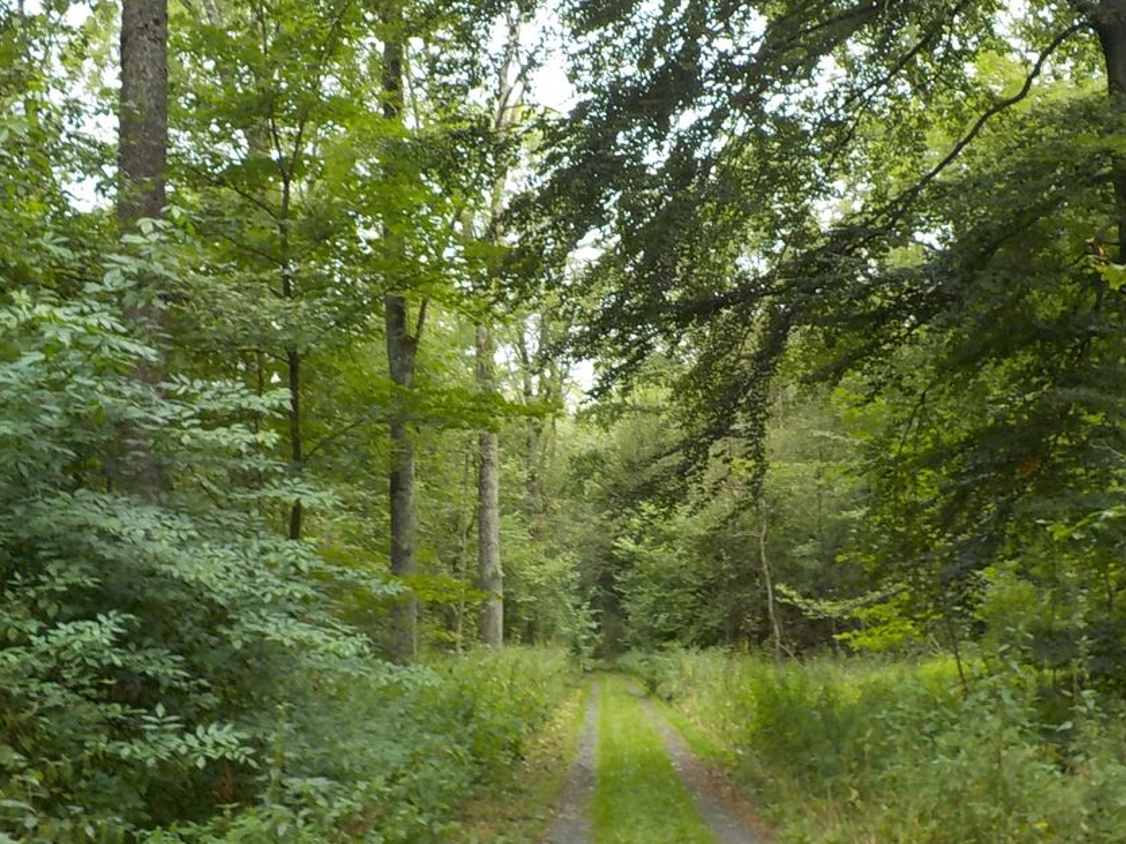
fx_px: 1496
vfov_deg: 31.5
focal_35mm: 46
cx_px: 635
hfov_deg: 41.2
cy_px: 450
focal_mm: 4.1
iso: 125
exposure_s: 1/60
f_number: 3.3
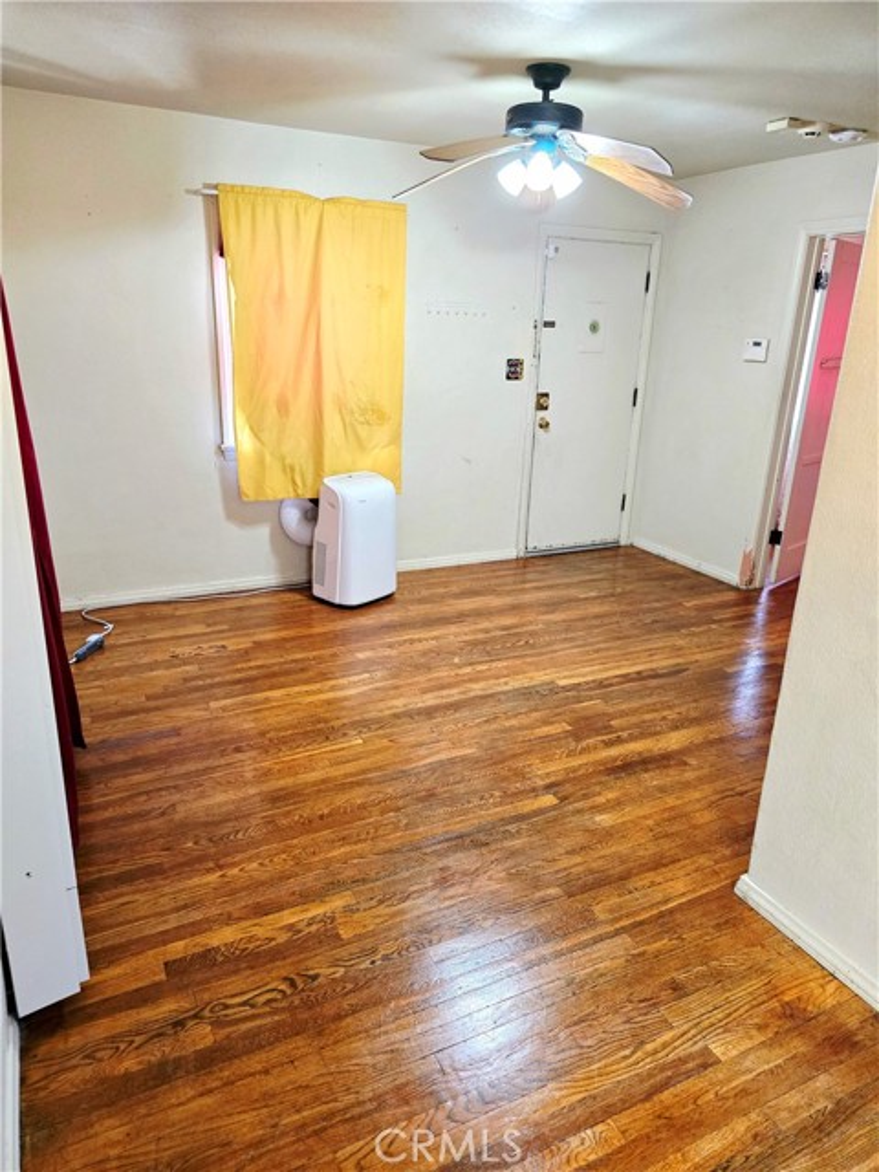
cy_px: 586
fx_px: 779
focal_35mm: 23
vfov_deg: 73.9
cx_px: 440
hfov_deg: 58.9
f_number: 1.7
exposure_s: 1/120
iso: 640
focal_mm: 6.3
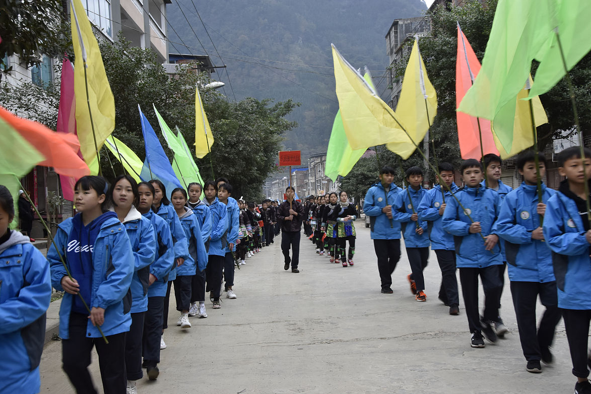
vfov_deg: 30.2
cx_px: 290
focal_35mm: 45
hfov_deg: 44.0
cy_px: 200
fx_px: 731
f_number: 9
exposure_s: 1/40
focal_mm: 29
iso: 400
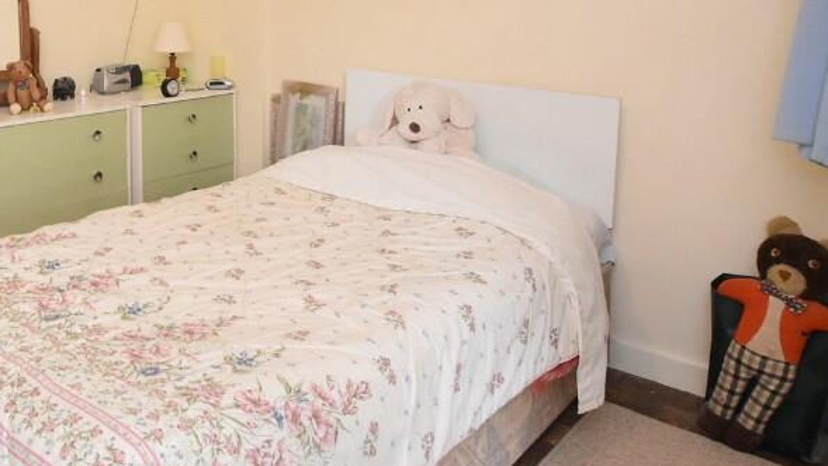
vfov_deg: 34.7
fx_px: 690
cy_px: 31
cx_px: 121
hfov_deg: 55.6
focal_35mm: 31
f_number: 4
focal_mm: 11.5
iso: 1600
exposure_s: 1/80
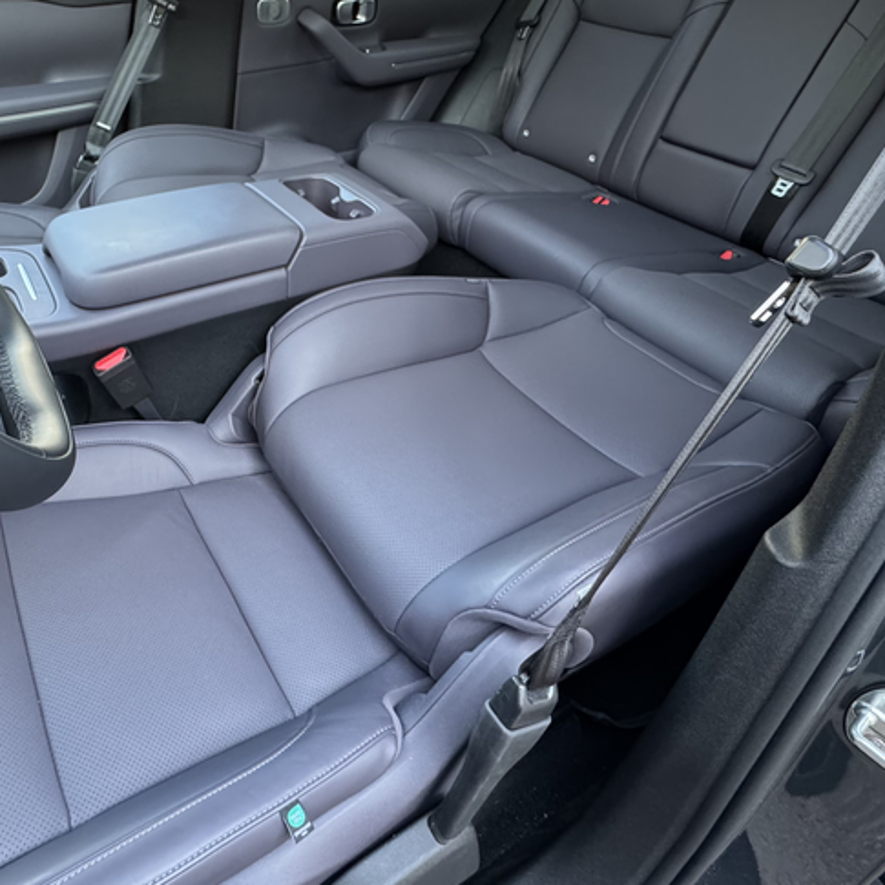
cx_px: 303
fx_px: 694
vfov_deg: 63.6
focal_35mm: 24
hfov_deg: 63.6
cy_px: 307
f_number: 2.2
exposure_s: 1/79
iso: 320
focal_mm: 2.22
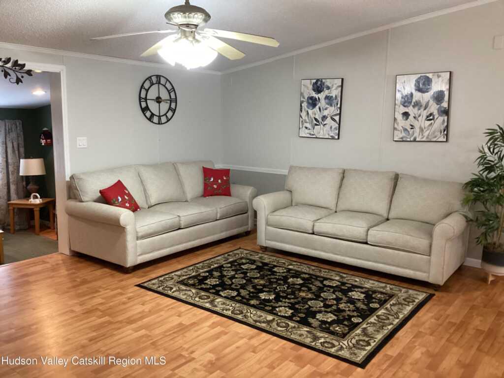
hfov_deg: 58.4
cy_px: 189
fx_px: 451
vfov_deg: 45.4
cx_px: 252
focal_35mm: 31
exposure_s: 1/40
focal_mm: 3.3
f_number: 2.4
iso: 320
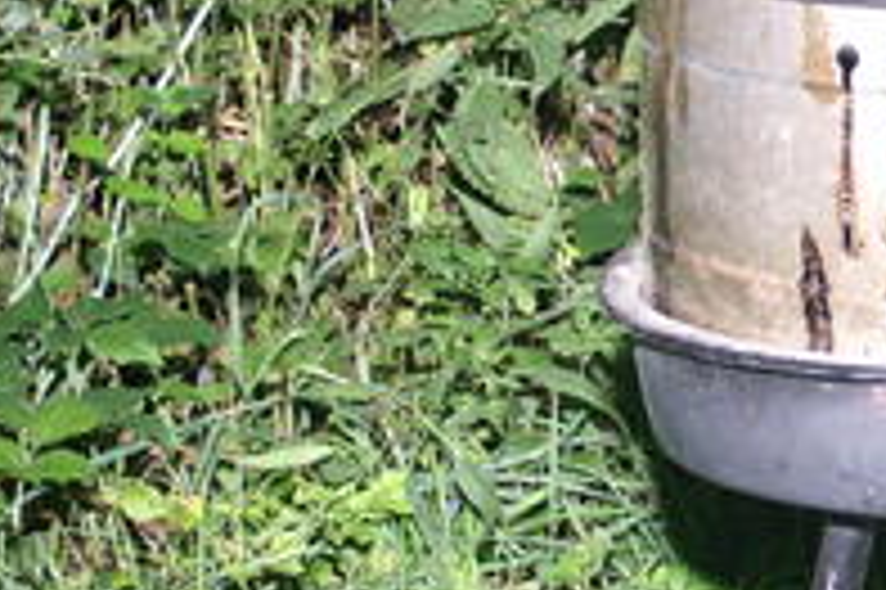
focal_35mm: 244
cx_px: 1408
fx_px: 6000
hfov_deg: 8.2
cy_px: 162
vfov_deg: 5.6
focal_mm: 50
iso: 200
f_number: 5.6
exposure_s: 1/60
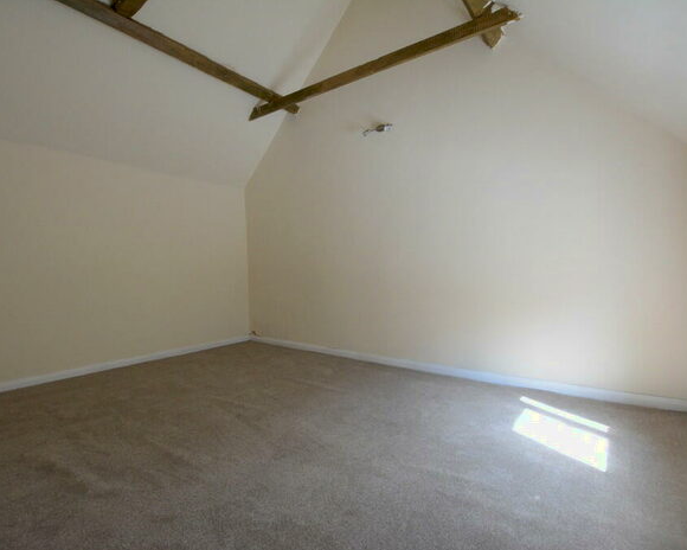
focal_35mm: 17
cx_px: 300
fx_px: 346
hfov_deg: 89.2
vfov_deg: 77.0
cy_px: 276
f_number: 6.3
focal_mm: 10
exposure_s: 1/160
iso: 1600
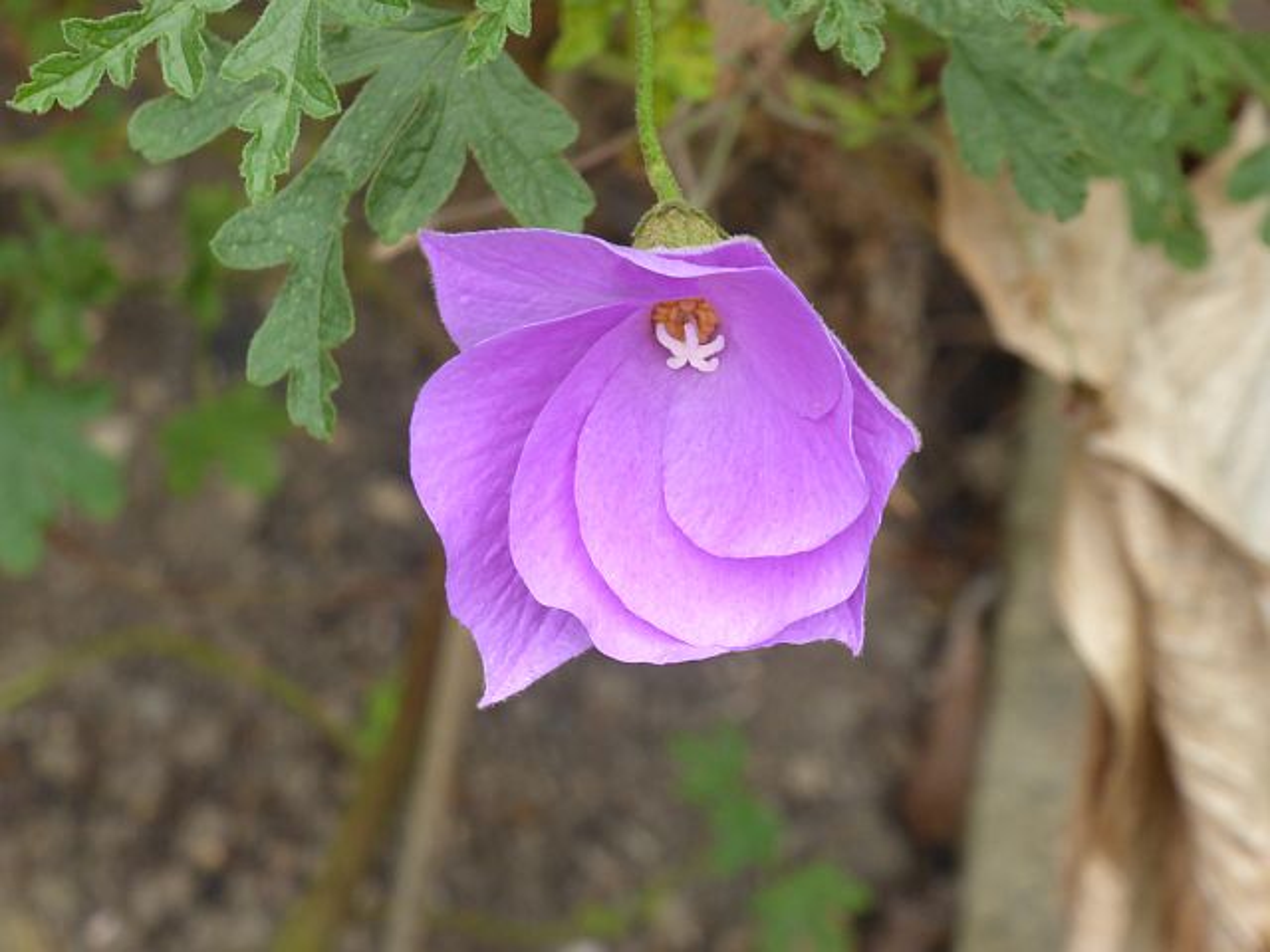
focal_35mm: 250
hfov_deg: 7.9
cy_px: 476
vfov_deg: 5.9
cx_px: 635
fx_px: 9172
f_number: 5.6
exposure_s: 1/80
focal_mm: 44.8
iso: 200
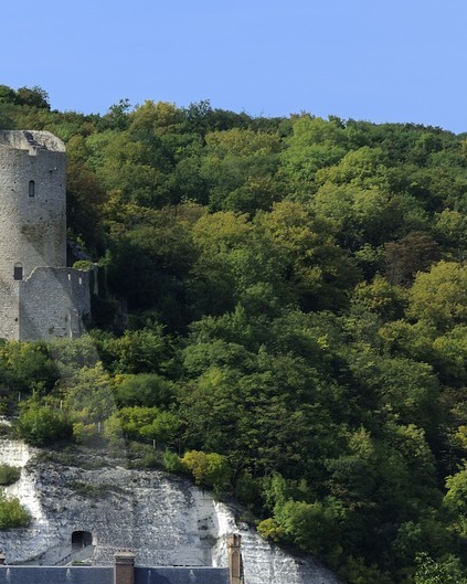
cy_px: 534
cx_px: -323
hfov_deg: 4.7
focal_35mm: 329
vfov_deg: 5.9
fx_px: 5686
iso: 200
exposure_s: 1/250
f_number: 8
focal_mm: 116
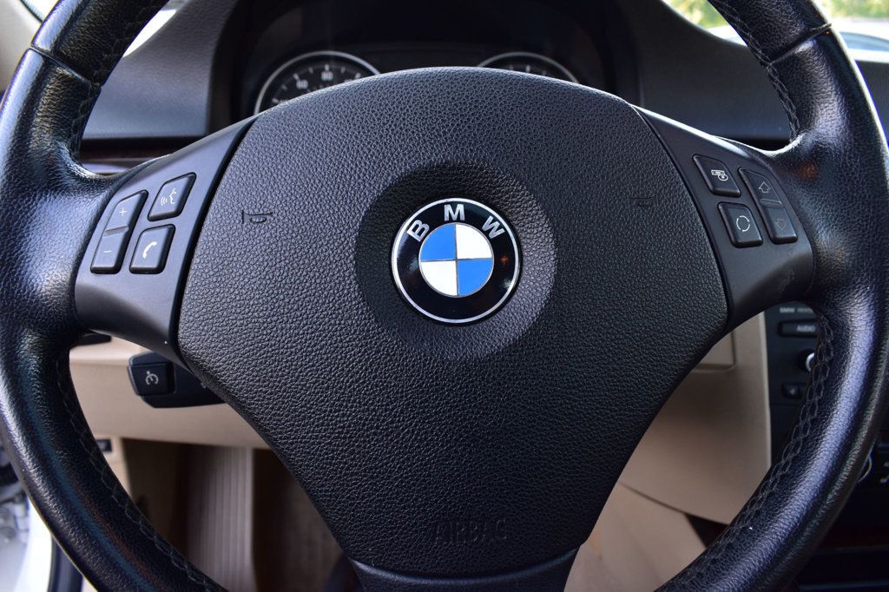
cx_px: 444
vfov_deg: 47.9
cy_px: 296
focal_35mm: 27
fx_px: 666
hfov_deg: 67.4
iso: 400
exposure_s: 1/40
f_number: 7.1
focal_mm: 18
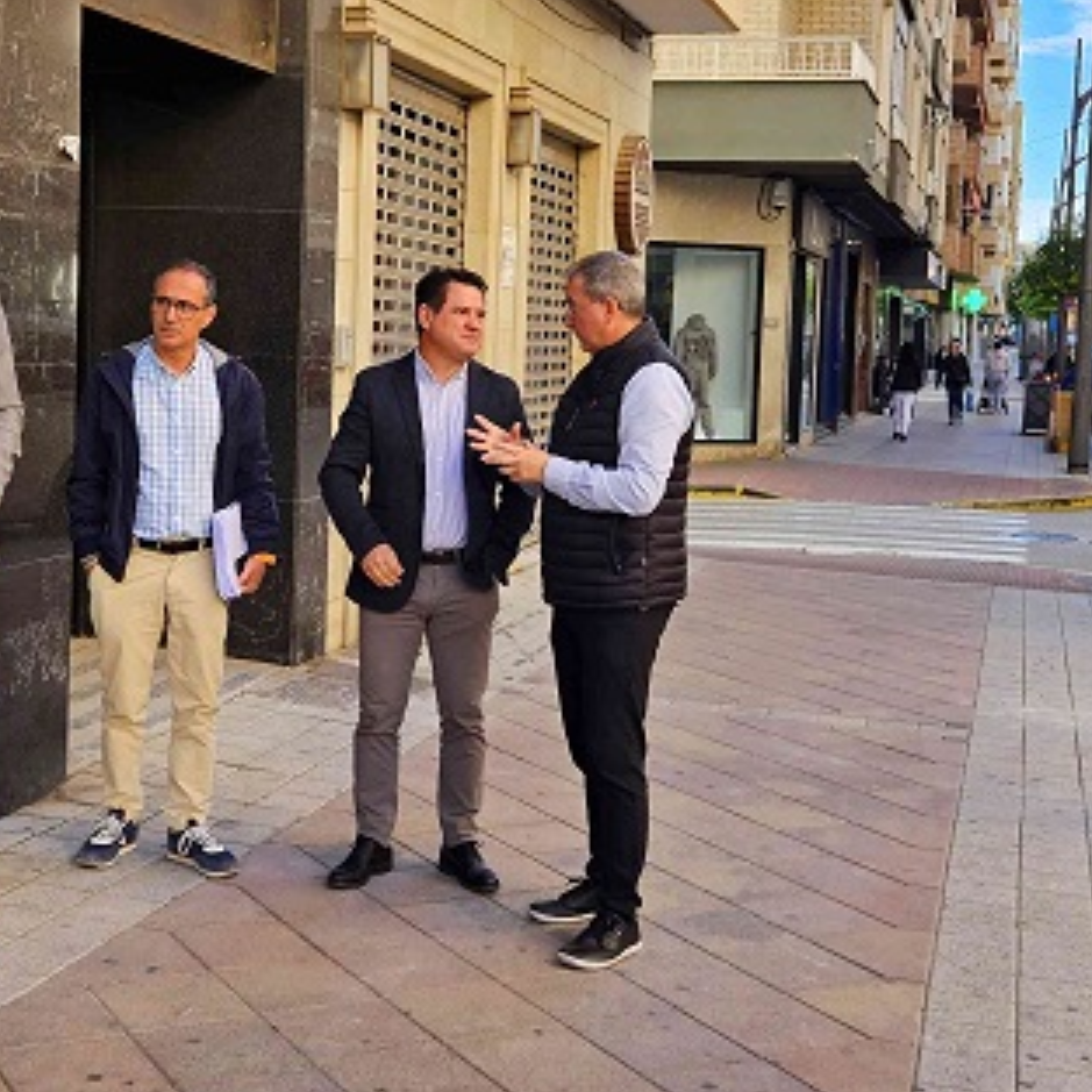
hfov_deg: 32.7
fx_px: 1856
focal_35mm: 52
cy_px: 450
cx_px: 457
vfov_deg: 32.7
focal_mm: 5.4
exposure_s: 1/434
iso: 40
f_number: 1.8
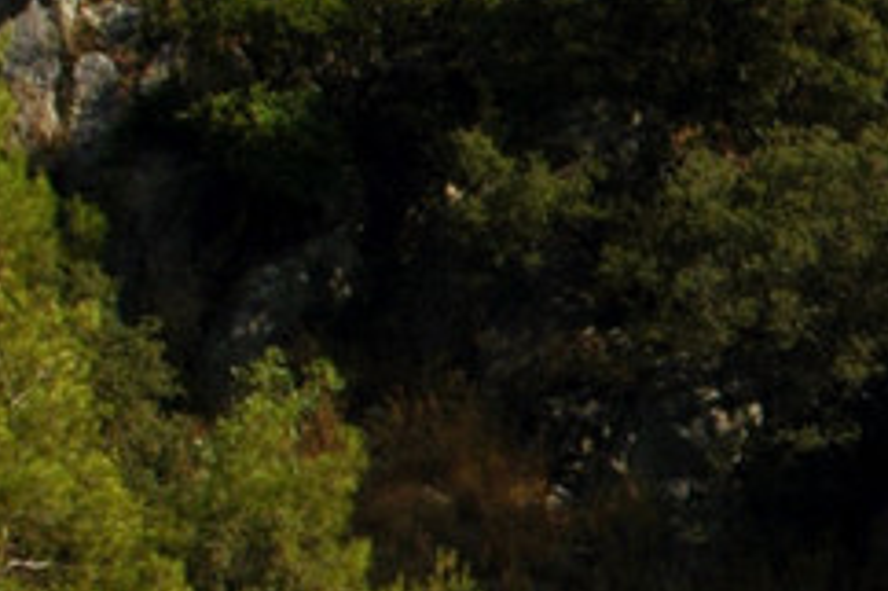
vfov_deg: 4.9
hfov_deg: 6.7
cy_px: 839
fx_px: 6852
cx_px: 2682
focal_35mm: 278
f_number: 10
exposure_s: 1/400
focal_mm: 28
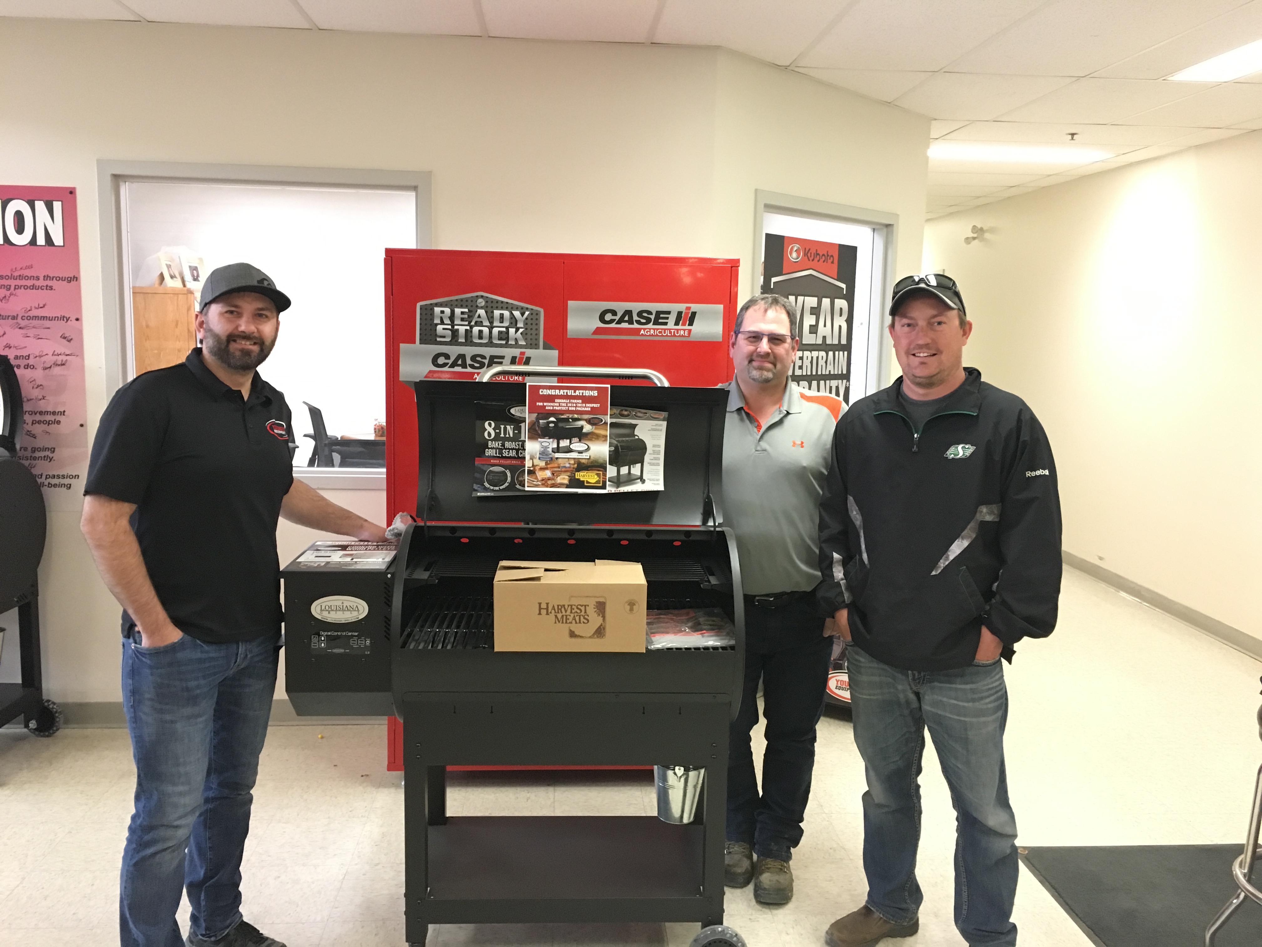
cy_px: 474
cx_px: 631
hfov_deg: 61.7
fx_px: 1057
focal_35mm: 29
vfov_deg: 48.2
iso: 200
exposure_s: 1/24
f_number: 2.2
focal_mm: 4.15
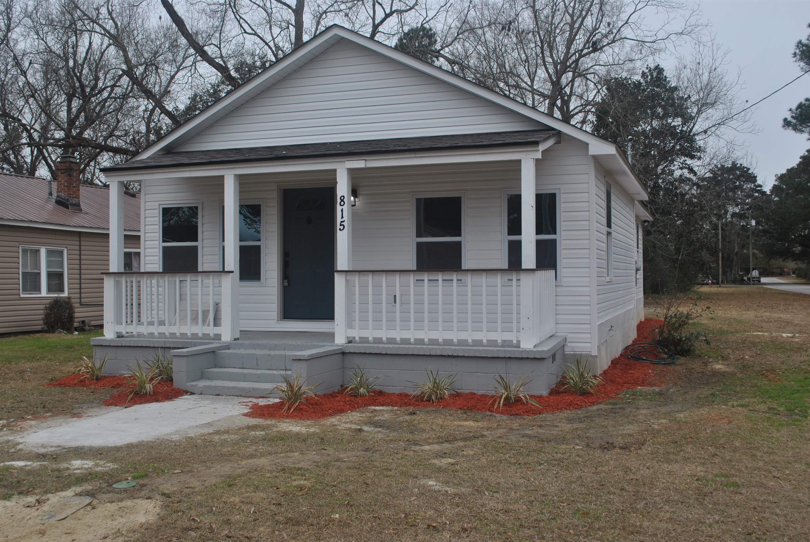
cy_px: 271
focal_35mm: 36
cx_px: 405
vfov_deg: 37.0
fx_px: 811
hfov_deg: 53.1
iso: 100
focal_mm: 24
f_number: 7.1
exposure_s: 1/200
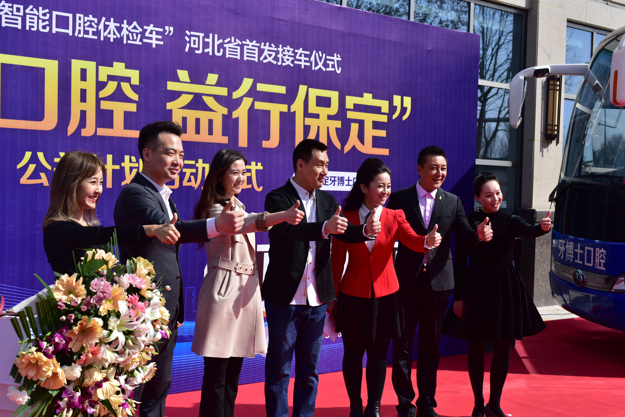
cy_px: 208
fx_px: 868
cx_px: 312
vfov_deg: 27.0
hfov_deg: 39.6
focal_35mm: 50
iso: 100
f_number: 8
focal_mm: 50
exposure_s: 1/500
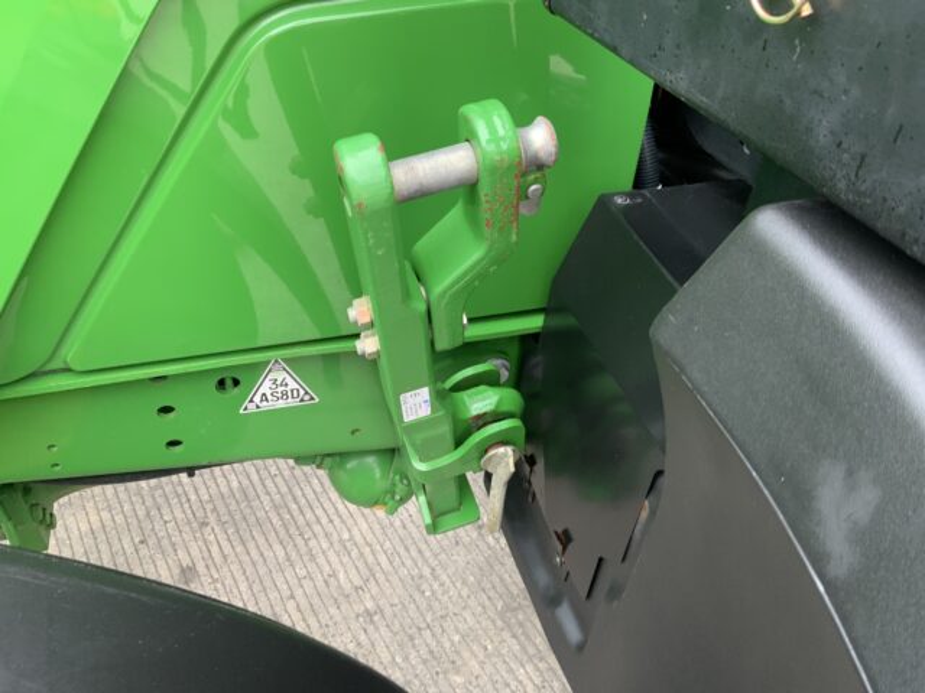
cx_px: 462
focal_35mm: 29
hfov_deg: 61.7
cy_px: 346
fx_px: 775
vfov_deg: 48.2
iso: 64
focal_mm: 3
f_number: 1.8
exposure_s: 1/68
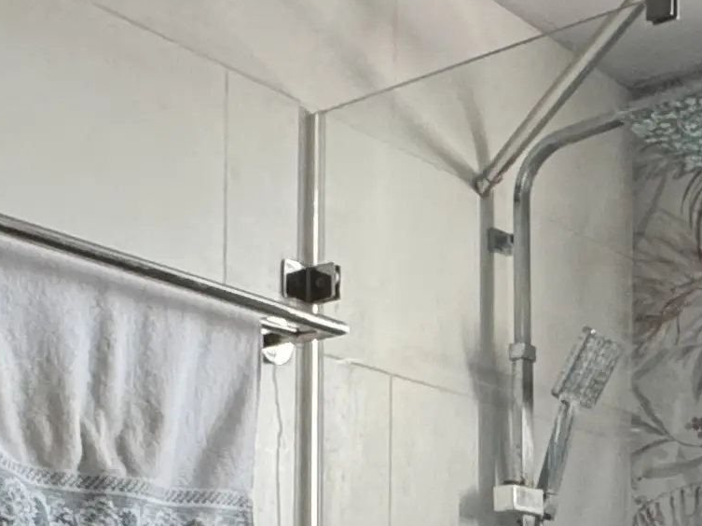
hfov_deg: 25.9
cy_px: 730
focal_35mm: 75
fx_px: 1520
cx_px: 453
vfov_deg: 18.0
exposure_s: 1/120
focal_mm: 2.22
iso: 250
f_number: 2.2
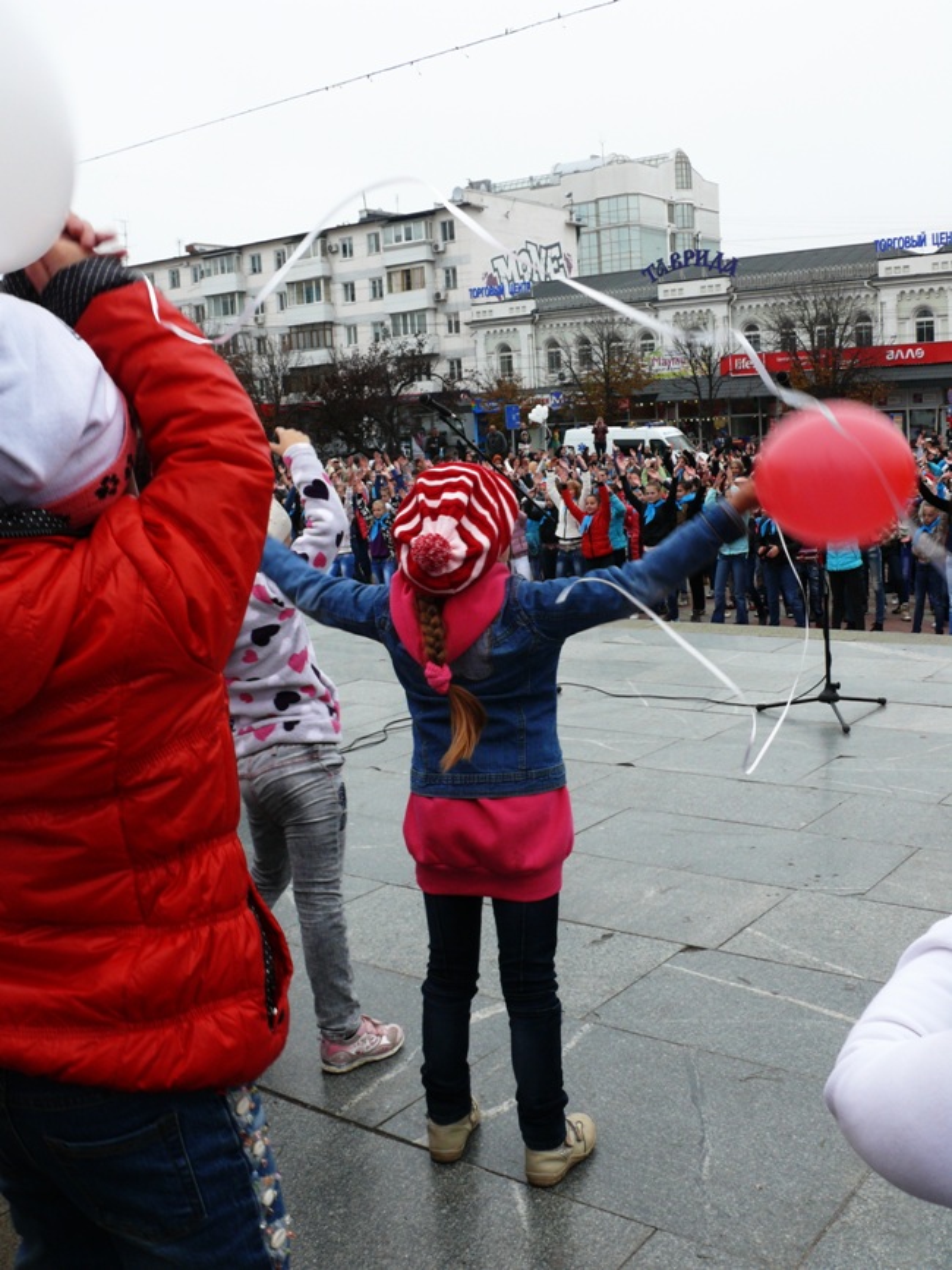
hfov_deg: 40.7
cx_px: 476
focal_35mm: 35
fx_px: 1284
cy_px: 635
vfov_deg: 52.6
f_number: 5
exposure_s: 1/200
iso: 100
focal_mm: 7.4
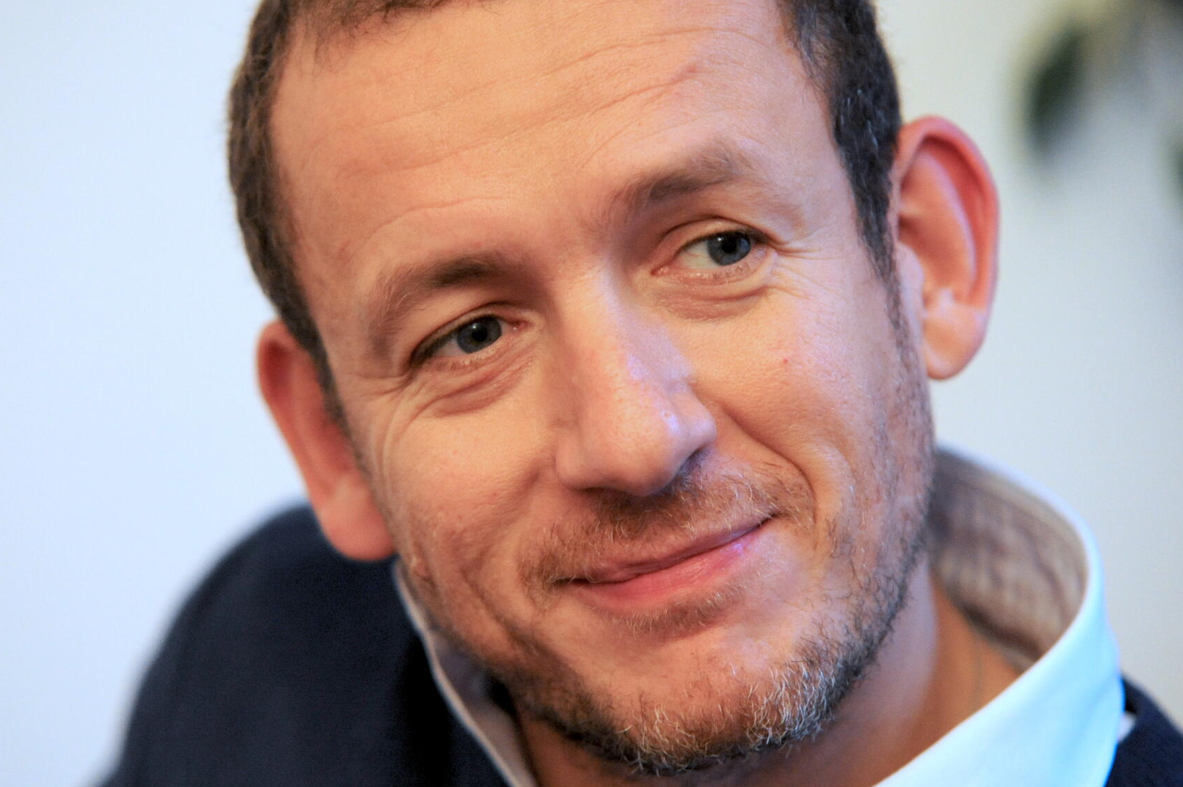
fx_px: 5713
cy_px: 398
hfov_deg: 11.8
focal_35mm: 174
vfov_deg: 7.9
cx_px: 536
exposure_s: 1/200
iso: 3200
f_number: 2.8
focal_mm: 116
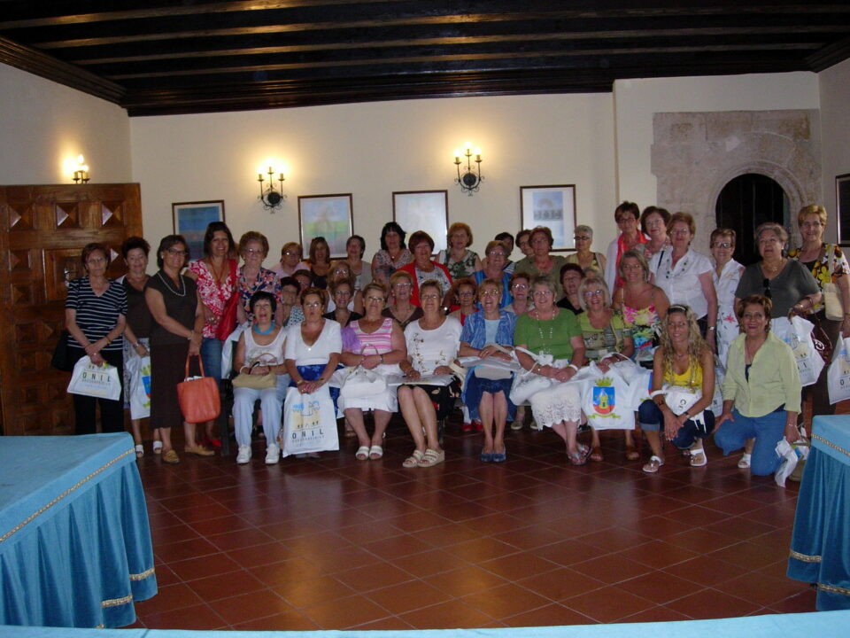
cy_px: 319
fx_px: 933
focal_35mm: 38
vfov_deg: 37.7
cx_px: 425
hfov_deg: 49.0
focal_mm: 7.8
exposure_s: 1/161
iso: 200
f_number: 2.8
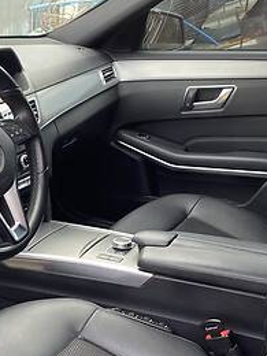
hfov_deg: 22.8
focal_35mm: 60
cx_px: -34
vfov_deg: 31.8
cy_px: 248
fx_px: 617
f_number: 1.8
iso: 40
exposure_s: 1/122
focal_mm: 4.2
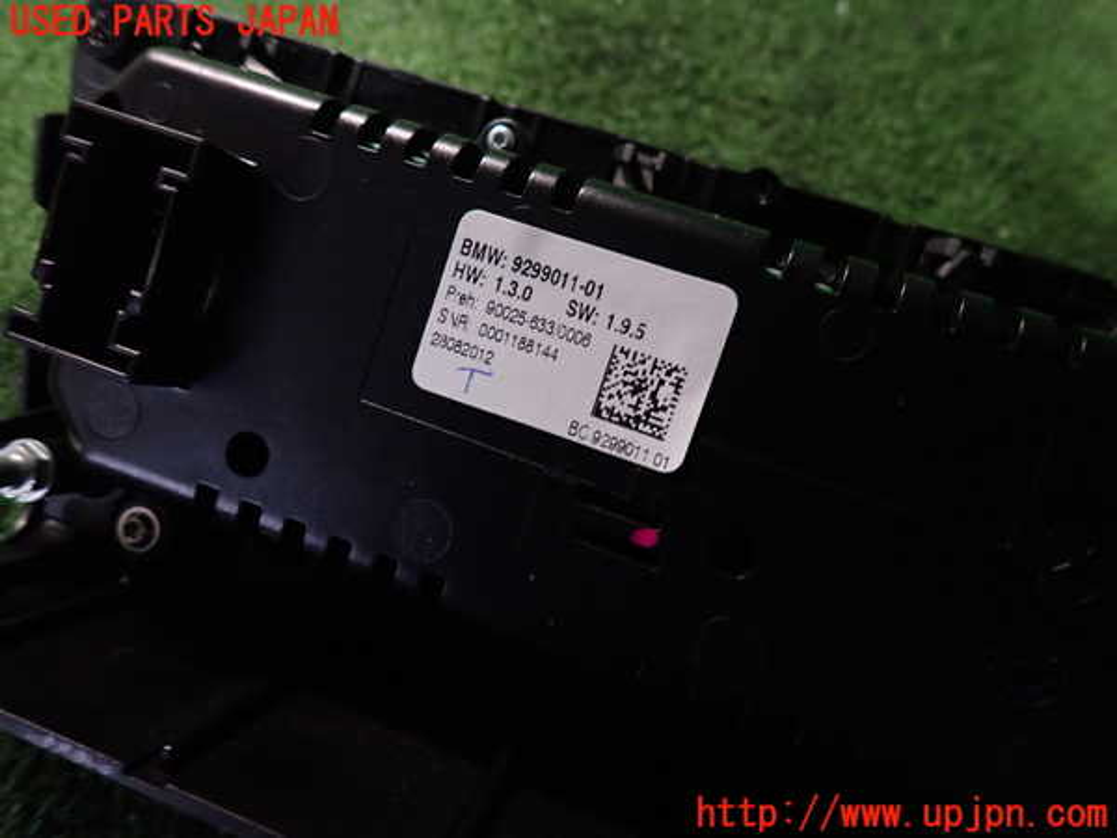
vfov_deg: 54.9
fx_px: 807
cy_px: 419
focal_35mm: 25
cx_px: 558
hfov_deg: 69.4
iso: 400
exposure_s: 1/30
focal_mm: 4.5
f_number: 2
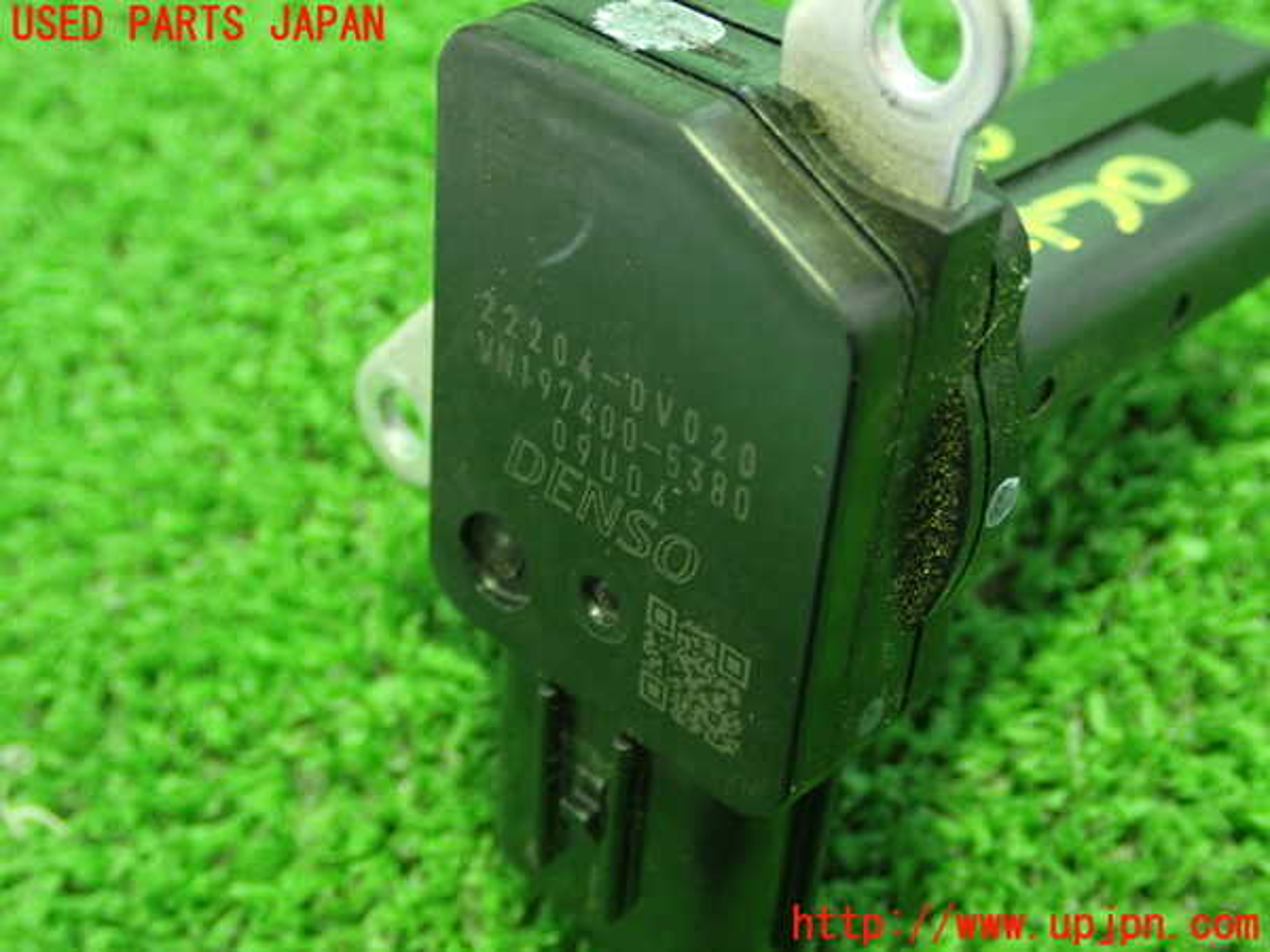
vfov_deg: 29.1
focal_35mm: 50
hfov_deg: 38.2
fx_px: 1834
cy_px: 476
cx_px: 635
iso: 1000
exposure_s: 1/13
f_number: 3.2
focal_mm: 9.01
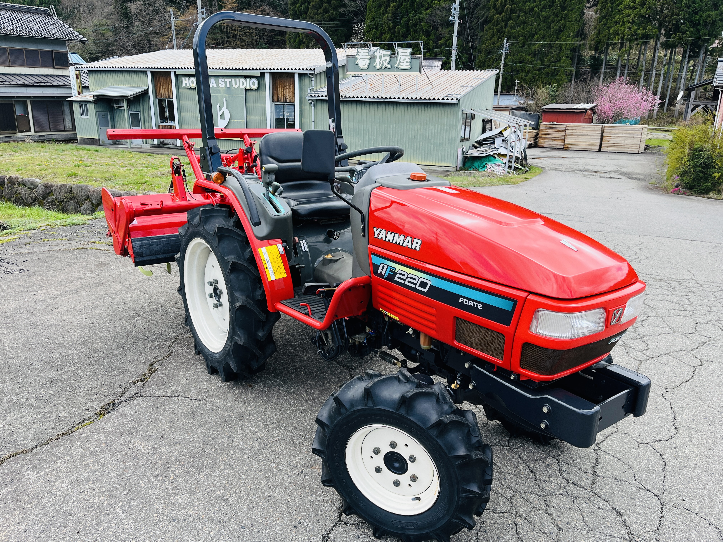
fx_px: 543
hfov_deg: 67.3
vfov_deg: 53.1
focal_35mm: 26
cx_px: 362
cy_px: 271
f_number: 1.6
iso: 50
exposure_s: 1/975
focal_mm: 5.1
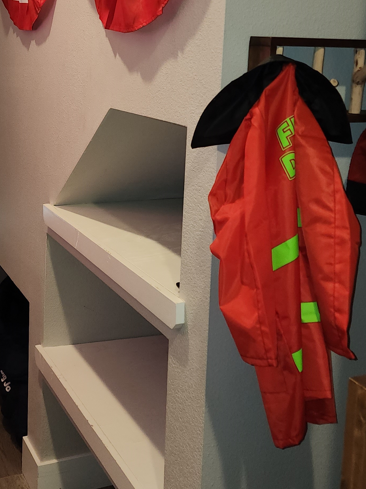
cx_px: 143
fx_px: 705
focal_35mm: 50
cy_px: 165
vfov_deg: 37.8
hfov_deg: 29.0
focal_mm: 6.4
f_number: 1.8
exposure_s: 1/30
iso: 100
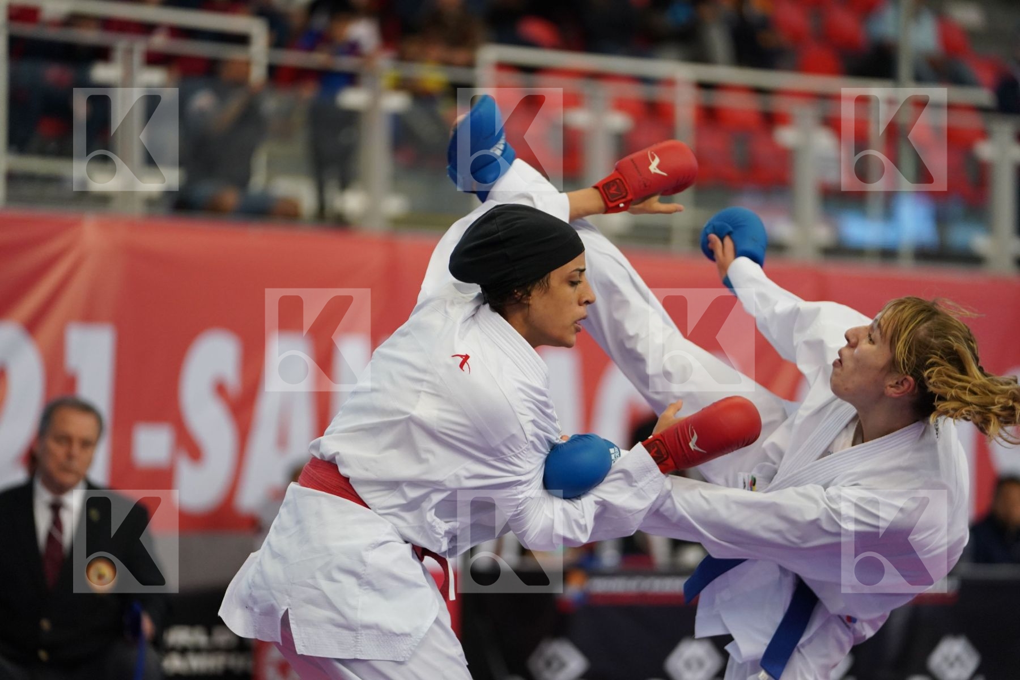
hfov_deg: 12.2
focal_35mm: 168
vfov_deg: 8.2
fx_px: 4760
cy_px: 340
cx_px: 510
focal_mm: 168
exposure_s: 1/1000
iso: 2500
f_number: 2.8
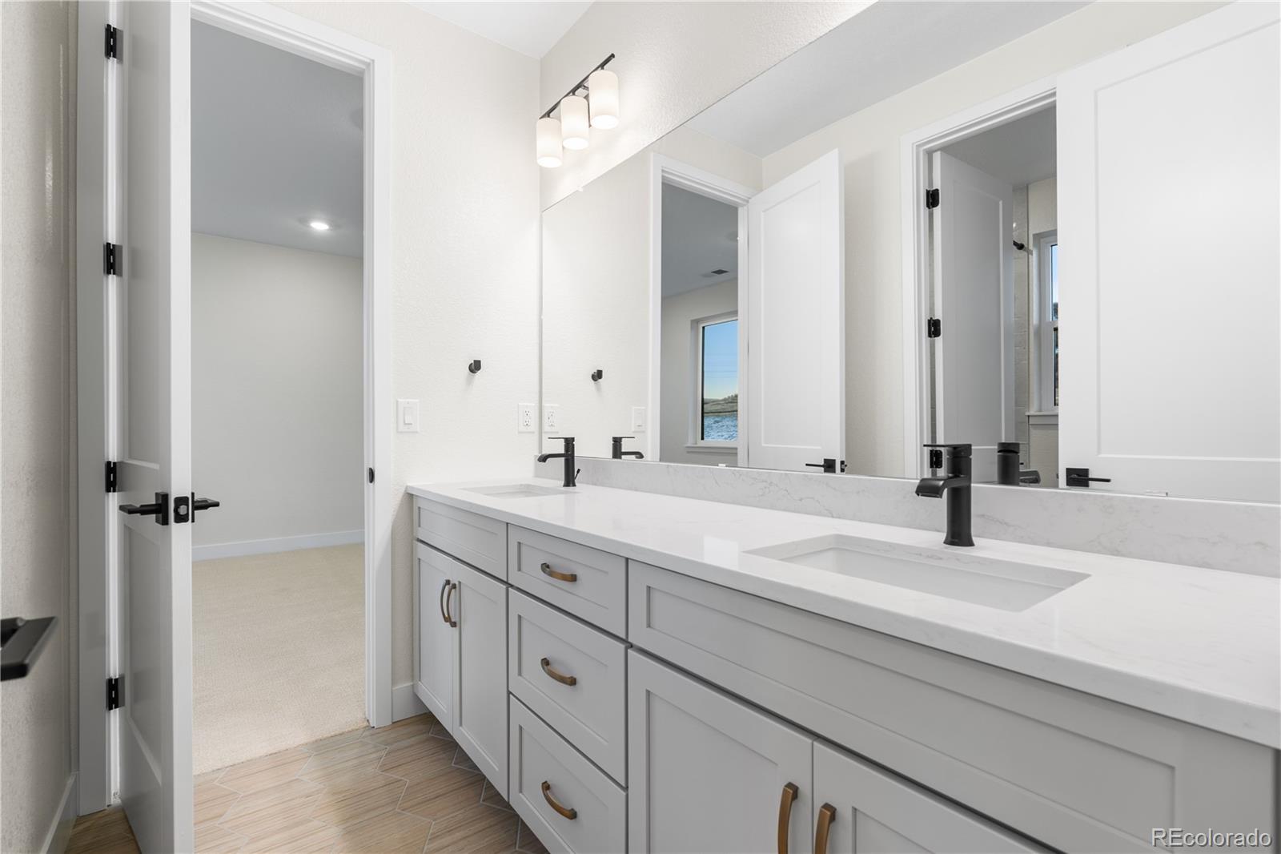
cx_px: 640
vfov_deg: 72.0
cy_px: 427
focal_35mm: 16
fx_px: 587
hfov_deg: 95.0
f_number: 8
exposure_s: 1/4
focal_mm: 16.5
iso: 160
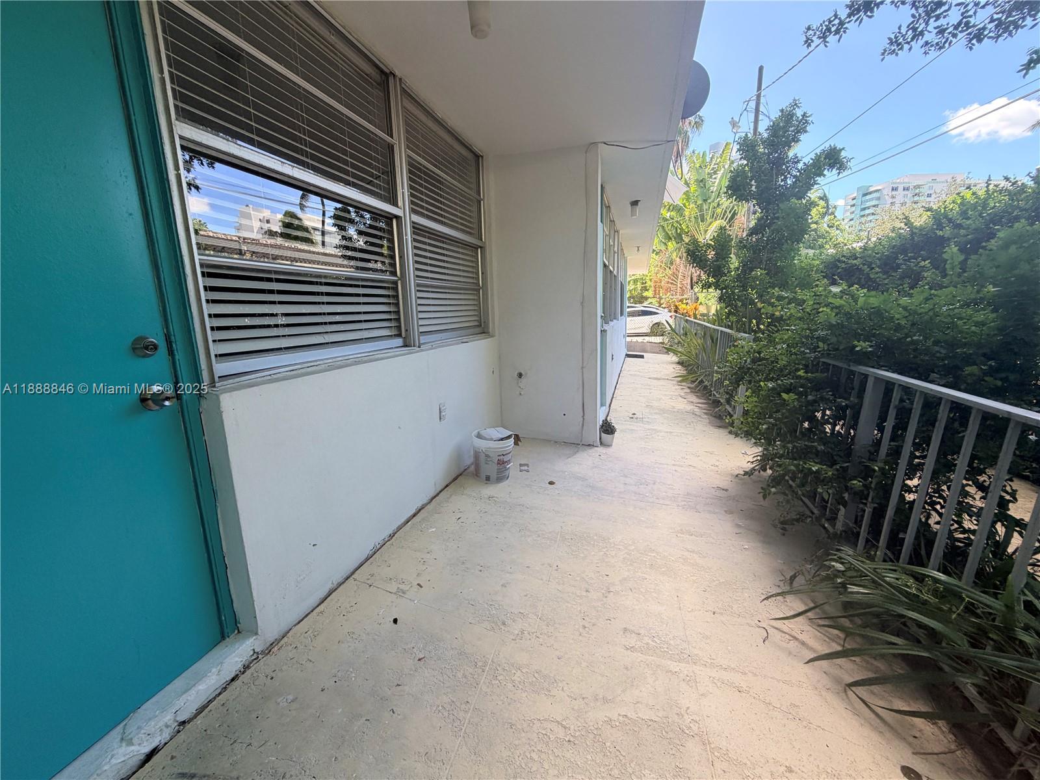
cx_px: 520
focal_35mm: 14
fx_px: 421
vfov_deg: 85.7
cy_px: 390
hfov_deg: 102.1
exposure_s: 1/207
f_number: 2.2
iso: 64
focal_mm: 2.22
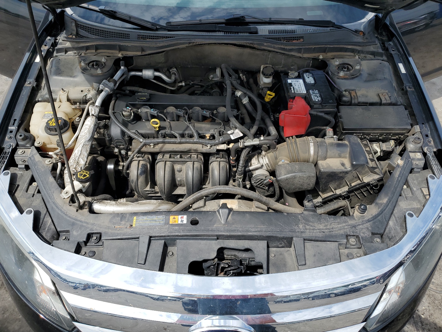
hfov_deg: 67.3
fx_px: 332
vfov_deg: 53.1
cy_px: 166
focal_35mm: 26
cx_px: 221
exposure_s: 1/3333
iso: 50
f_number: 1.5
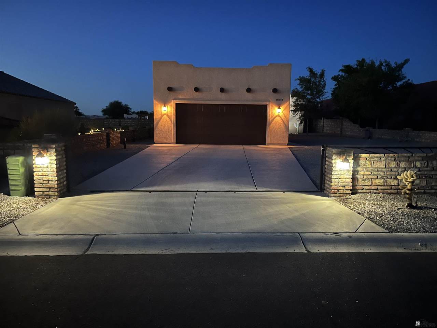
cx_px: 218
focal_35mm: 26
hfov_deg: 67.3
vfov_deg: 53.1
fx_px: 328
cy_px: 164
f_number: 1.6
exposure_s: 1/9
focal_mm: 5.1
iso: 800
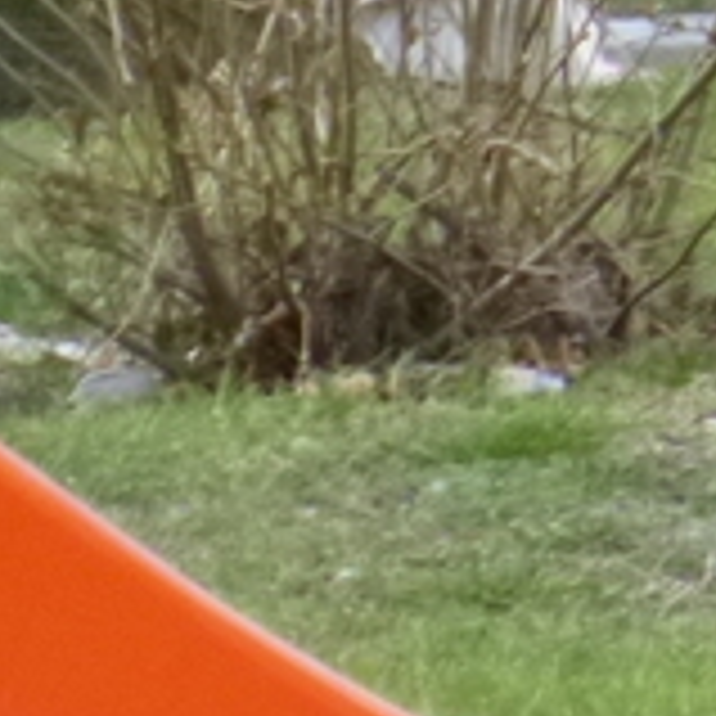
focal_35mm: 1180
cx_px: 1720
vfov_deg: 1.5
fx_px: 27614
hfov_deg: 1.5
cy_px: -194
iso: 400
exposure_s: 1/80
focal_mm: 45
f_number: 5.9
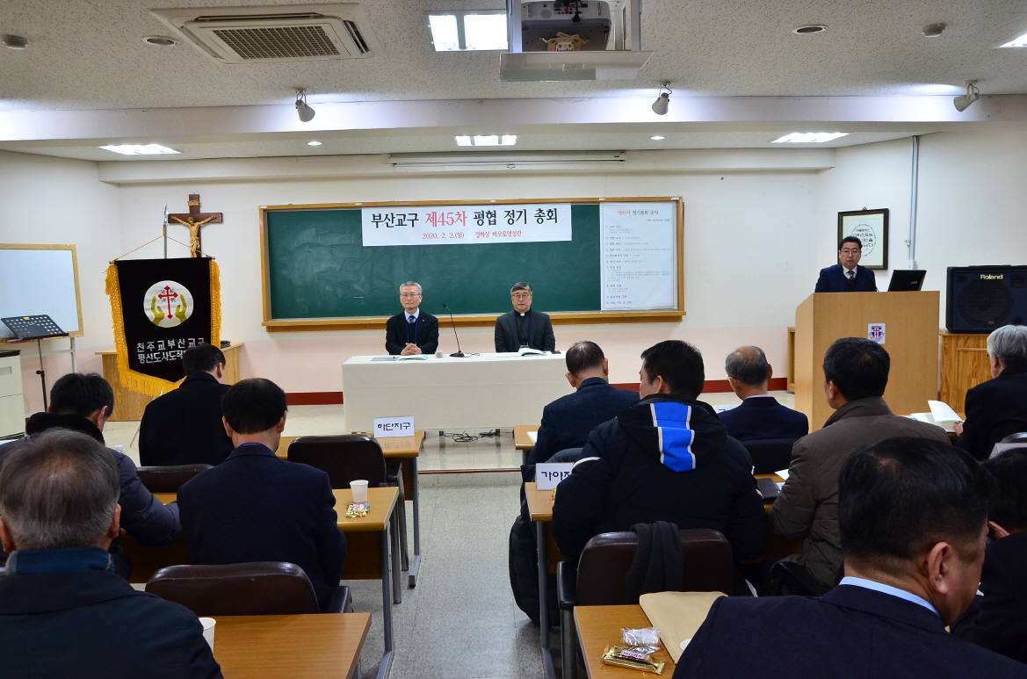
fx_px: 854
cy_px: 340
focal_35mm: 30
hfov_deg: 62.1
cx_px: 514
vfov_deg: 43.4
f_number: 4.5
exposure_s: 1/80
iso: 800
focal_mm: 20
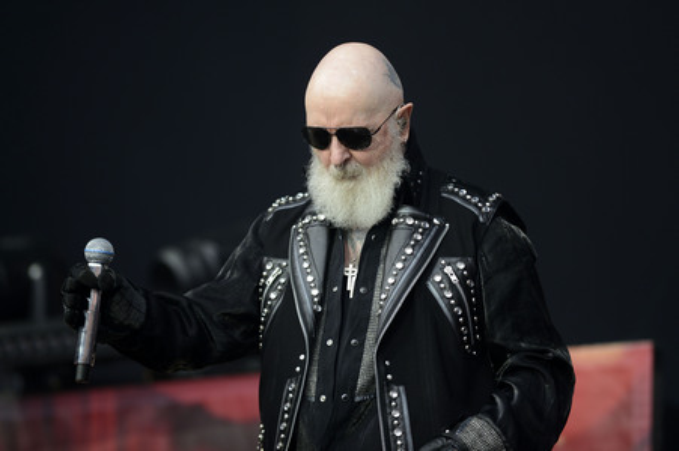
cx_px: 340
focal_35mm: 200
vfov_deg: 6.9
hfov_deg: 10.3
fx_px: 3769
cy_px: 226
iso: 400
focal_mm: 200
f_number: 2.8
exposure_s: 1/640
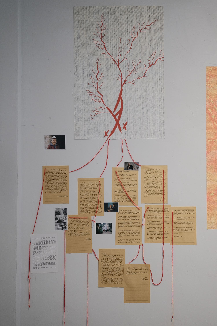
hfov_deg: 25.5
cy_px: 163
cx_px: 108
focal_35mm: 53
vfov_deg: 37.5
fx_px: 479
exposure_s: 1/200
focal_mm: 35
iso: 640
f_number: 1.7
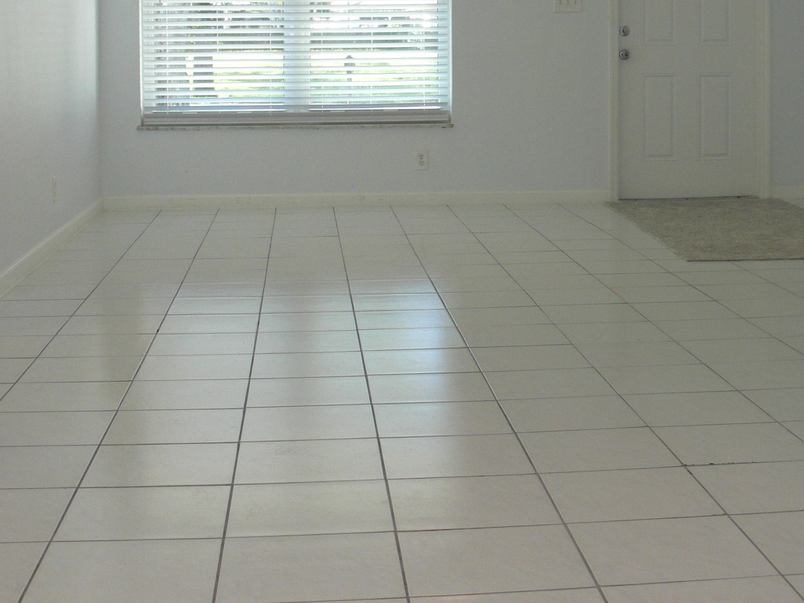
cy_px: 104
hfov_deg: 32.7
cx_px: 449
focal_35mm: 59
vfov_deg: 24.3
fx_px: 1370
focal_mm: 7.4
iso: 100
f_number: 4
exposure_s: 1/30
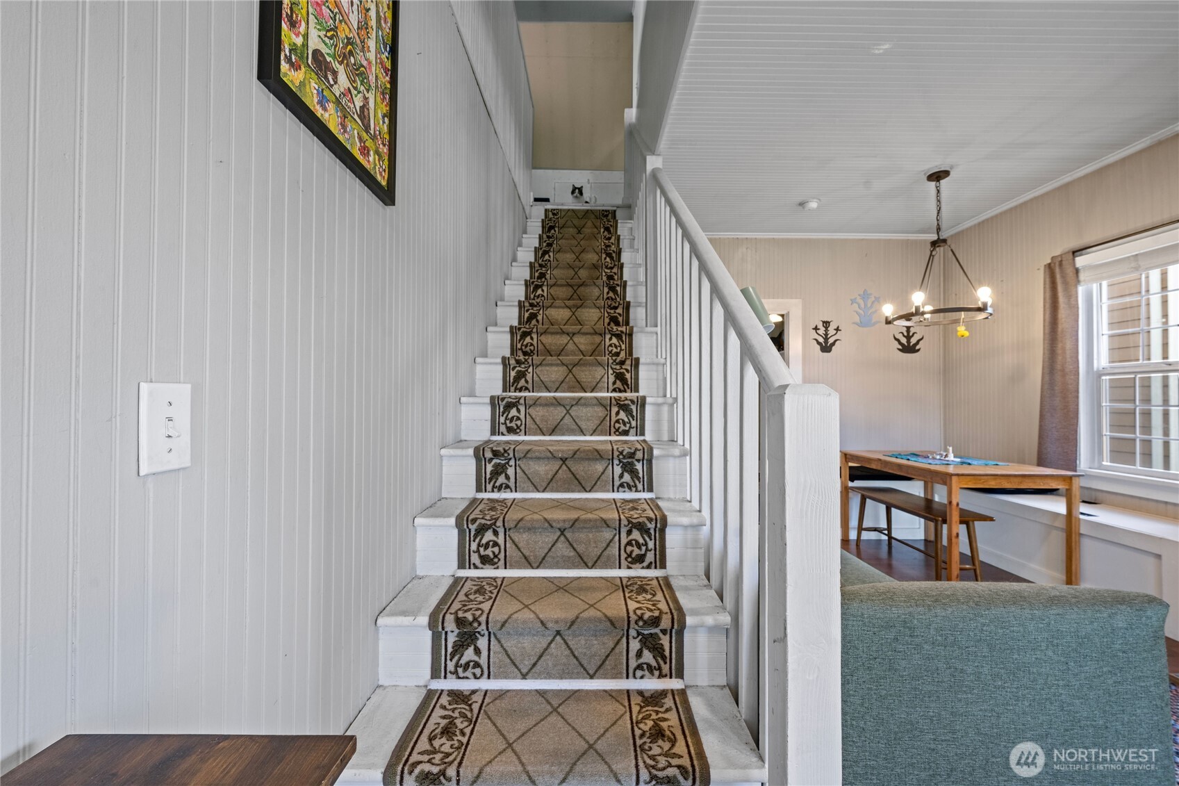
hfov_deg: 104.3
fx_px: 458
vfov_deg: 81.2
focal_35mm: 14
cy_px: 393
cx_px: 590
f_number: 9
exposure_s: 1/5
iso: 400
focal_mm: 14
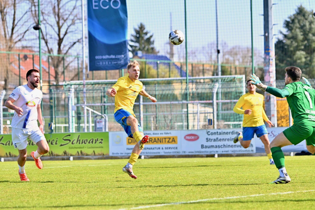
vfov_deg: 6.2
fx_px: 1925
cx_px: 158
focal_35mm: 220
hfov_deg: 9.4
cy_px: 105
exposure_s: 1/1600
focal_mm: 220
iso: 720
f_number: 5.3
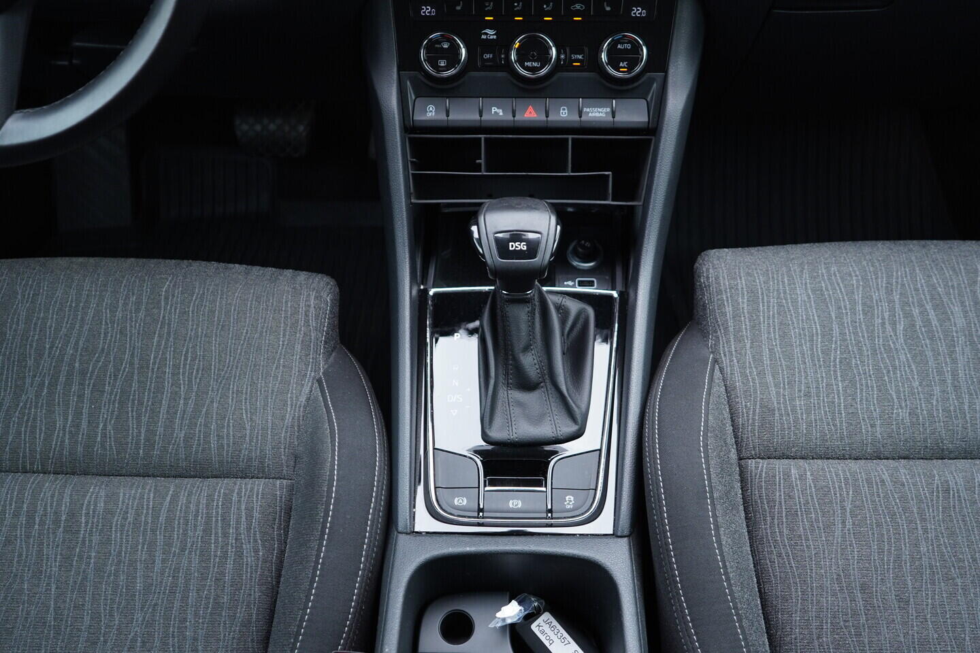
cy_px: 326
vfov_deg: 36.9
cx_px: 490
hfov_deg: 53.1
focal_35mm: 36
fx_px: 980
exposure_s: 1/40
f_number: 2.8
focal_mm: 24
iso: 400
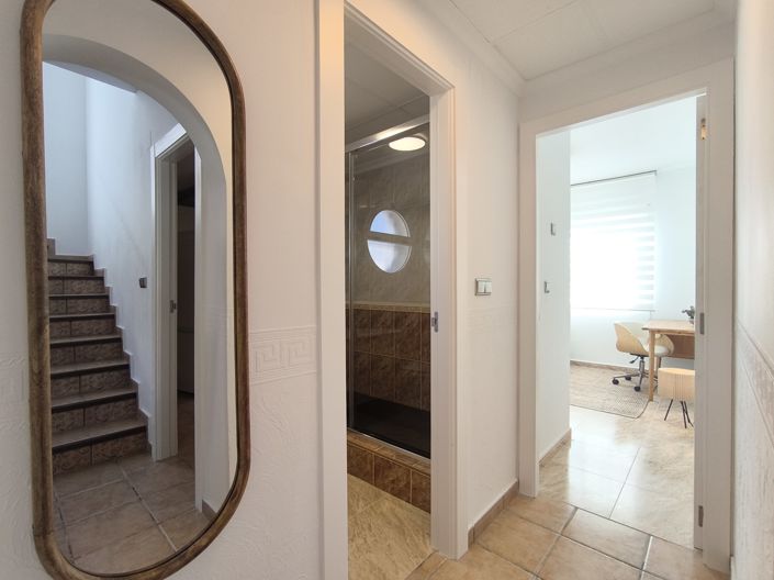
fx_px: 358
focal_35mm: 16
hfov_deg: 94.5
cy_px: 290
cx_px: 387
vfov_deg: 78.1
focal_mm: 1.91
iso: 80
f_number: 2.2
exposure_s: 1/100
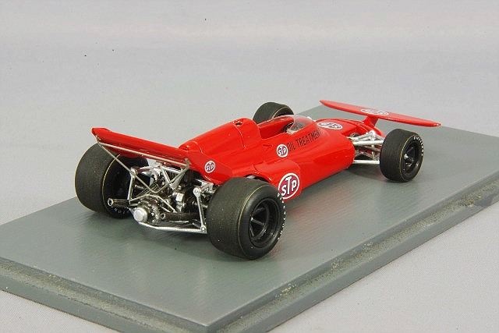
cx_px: 250
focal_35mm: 112
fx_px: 1553
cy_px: 166
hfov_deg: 18.3
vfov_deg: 12.2
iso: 400
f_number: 32
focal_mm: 75
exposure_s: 1
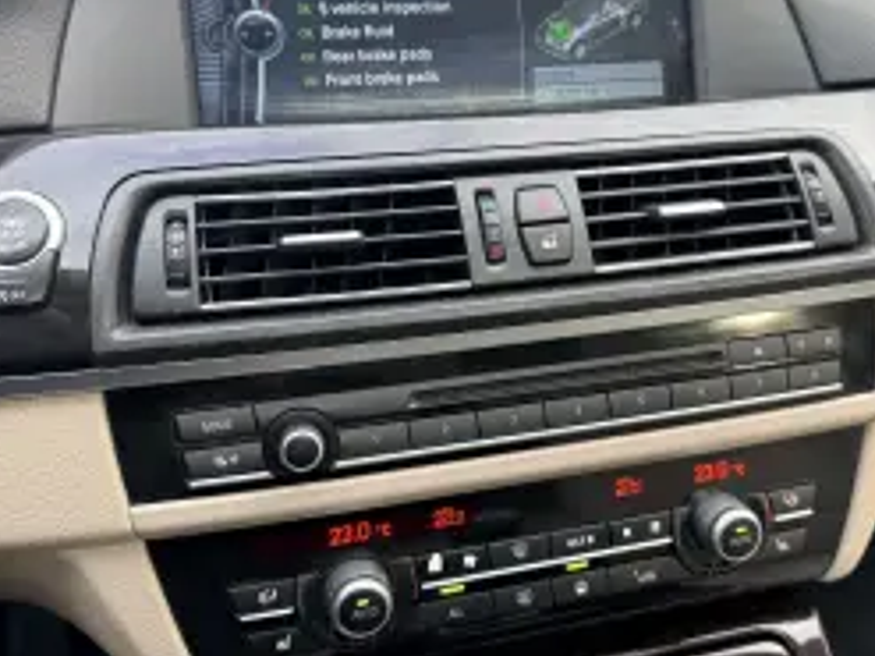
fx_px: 884
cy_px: 262
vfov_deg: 40.5
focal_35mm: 35
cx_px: 496
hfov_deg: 52.5
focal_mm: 6.76
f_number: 1.78
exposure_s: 1/121
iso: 100
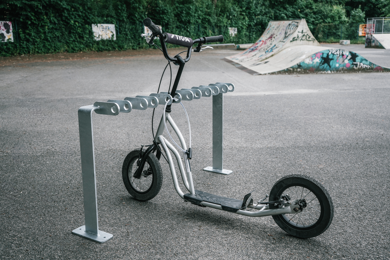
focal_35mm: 36
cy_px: 130
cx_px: 195
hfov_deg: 53.1
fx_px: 390
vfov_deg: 36.9
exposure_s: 1/80
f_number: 5.6
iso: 100
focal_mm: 36
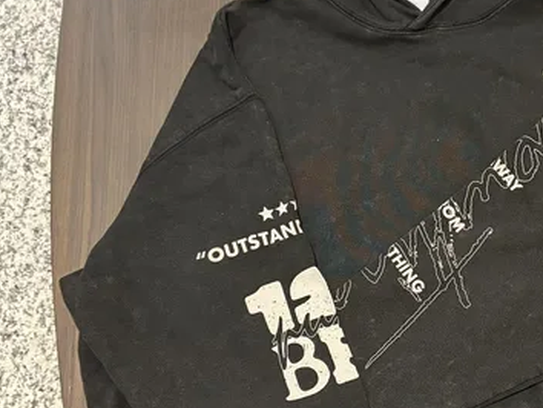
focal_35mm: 47
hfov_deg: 38.9
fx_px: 738
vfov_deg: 30.9
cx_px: 431
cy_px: 222
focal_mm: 5.96
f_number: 1.6
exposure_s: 1/33
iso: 500
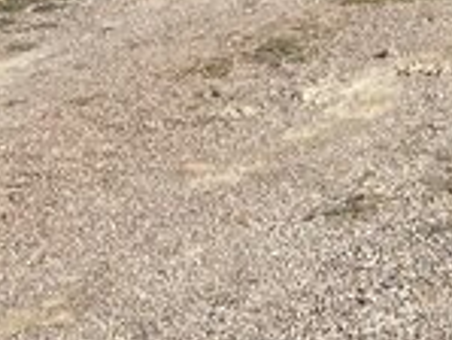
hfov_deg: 13.7
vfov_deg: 11.8
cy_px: -179
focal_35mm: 120
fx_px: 1568
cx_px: 931
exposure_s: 1/1473
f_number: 1.8
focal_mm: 3.99
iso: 20
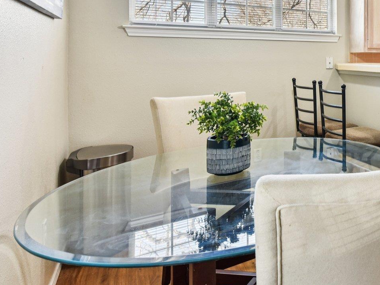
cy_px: 49
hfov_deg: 47.0
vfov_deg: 43.0
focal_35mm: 31
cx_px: 392
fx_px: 340
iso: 250
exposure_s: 1/15
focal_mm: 15
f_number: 8
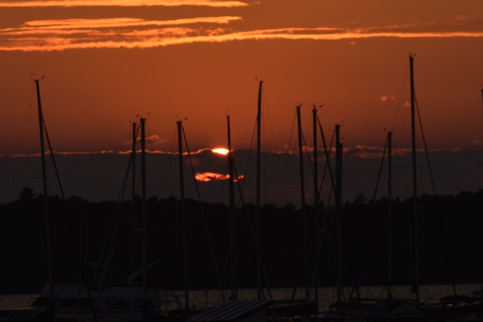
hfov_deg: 5.4
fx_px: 5108
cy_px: 142
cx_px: 204
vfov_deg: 3.6
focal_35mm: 381
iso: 200
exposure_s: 1/640
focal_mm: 185
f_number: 13
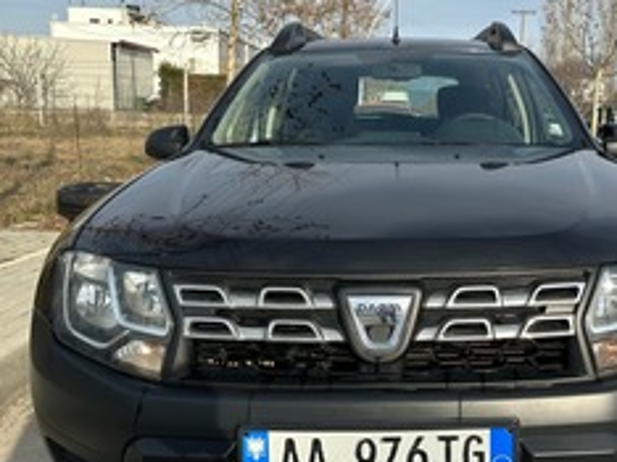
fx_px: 659
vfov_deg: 38.6
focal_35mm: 37
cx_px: 406
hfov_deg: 49.4
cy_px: 209
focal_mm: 6.86
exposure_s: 1/3472
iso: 80
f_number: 1.78
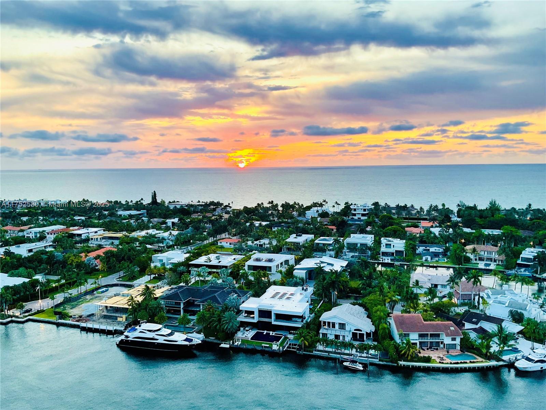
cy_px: 205
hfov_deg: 61.7
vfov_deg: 48.2
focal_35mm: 29
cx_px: 273
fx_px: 457
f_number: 1.8
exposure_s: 1/122
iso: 50
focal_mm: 3
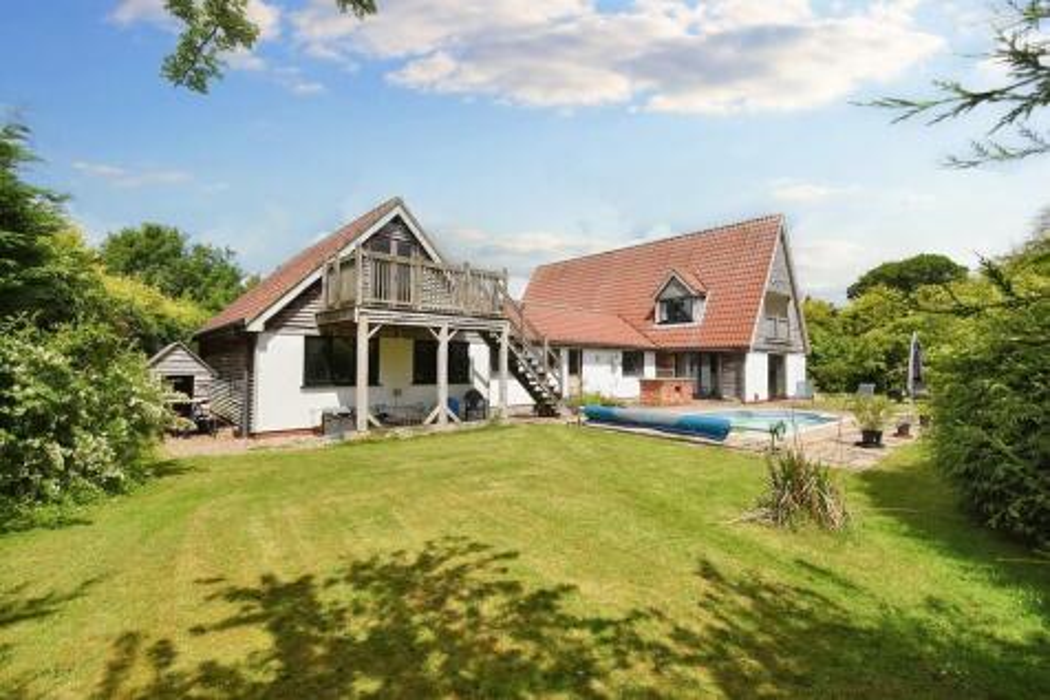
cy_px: 350
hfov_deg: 100.4
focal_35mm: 15
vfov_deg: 77.3
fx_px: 437
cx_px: 525
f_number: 9
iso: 100
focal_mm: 10
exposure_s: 1/320
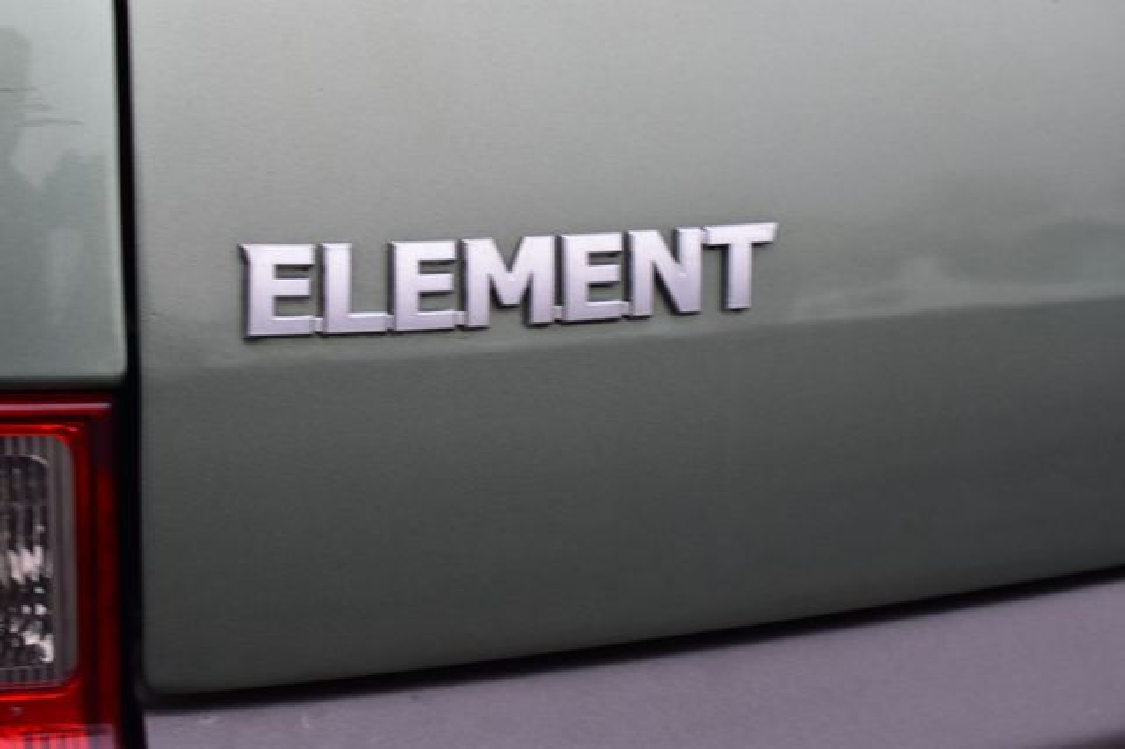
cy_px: 374
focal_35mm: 69
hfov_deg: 29.3
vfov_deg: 19.7
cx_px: 562
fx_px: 2155
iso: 400
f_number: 7.1
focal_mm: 46
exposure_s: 1/25
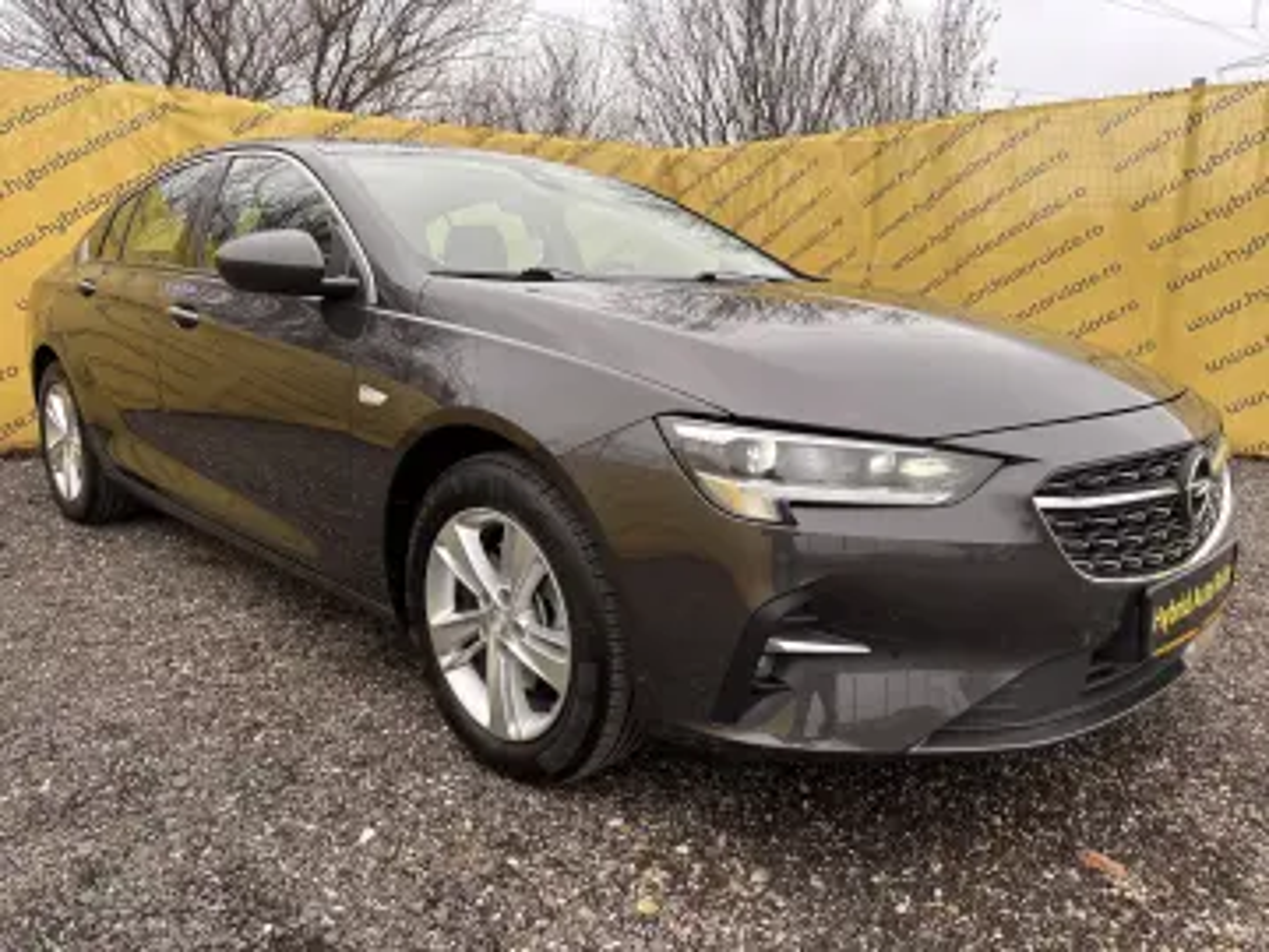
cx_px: 634
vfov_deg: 53.1
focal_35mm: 26
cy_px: 476
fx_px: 953
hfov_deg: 67.3
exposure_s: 1/313
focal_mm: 5.96
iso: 64
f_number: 1.6
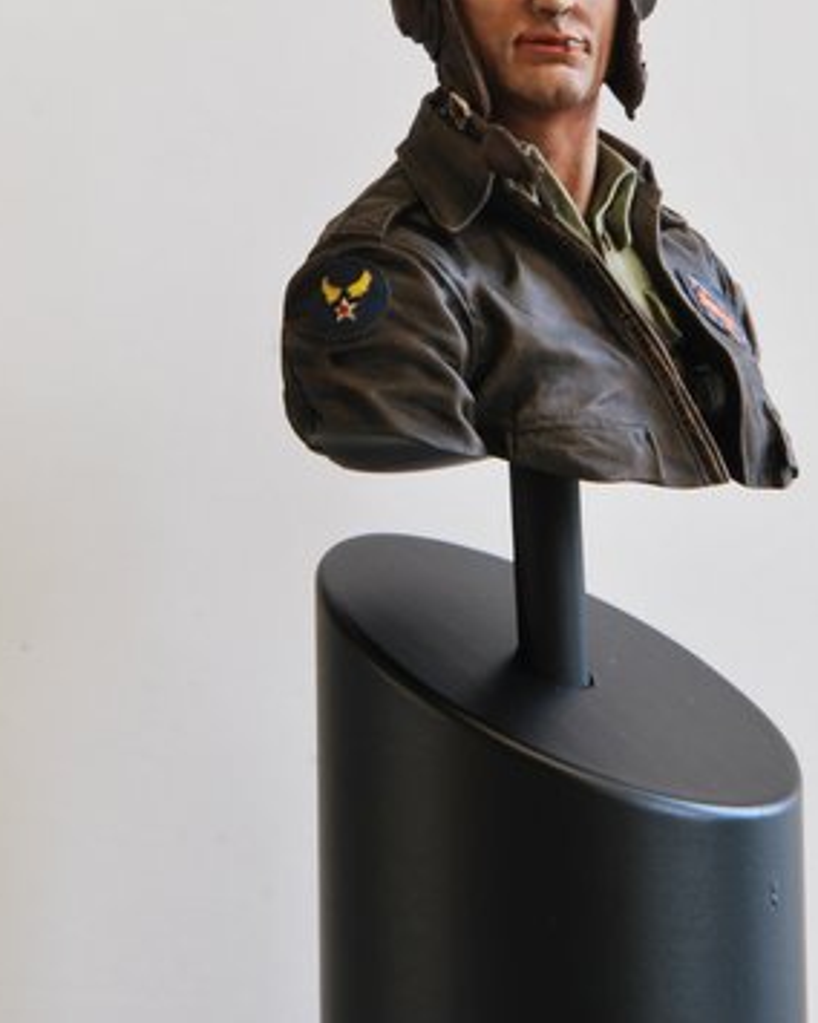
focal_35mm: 432
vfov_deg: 4.5
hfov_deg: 3.6
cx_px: 504
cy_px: 133
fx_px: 13073
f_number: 18
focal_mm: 170
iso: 100
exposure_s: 1.6
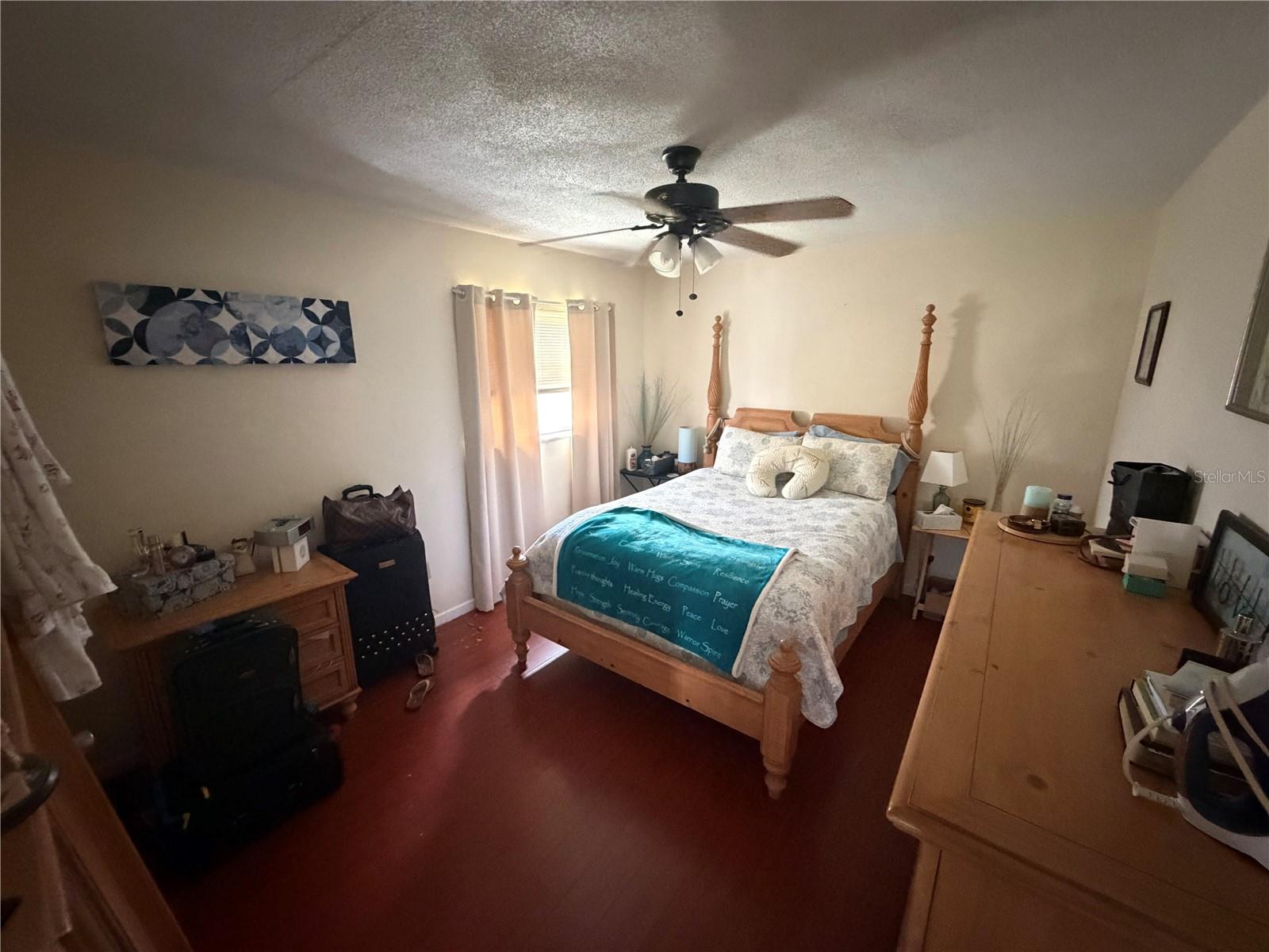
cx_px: 634
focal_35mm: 14
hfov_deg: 102.1
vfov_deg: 85.7
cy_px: 476
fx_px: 513
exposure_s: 1/56
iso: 1250
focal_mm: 2.22
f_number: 2.2
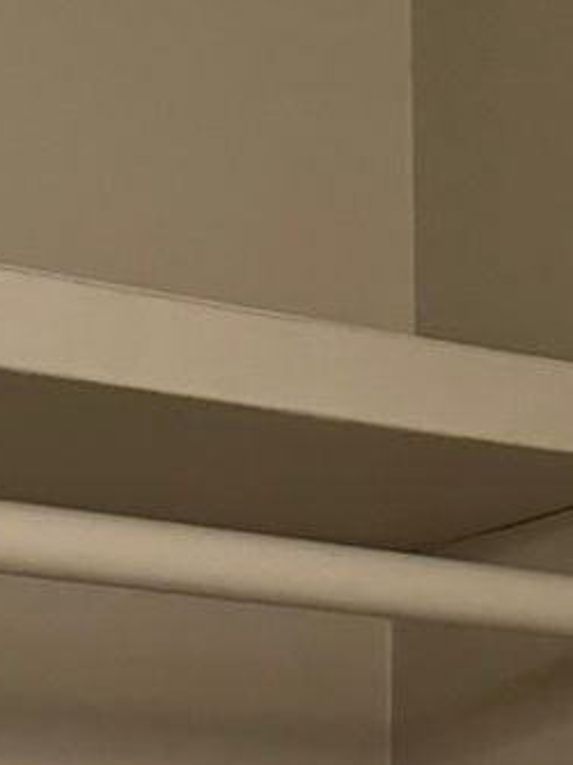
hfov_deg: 10.7
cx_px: 481
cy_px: 1493
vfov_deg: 12.7
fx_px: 3050
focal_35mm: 138
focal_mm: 6.86
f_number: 1.78
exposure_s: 1/60
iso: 500
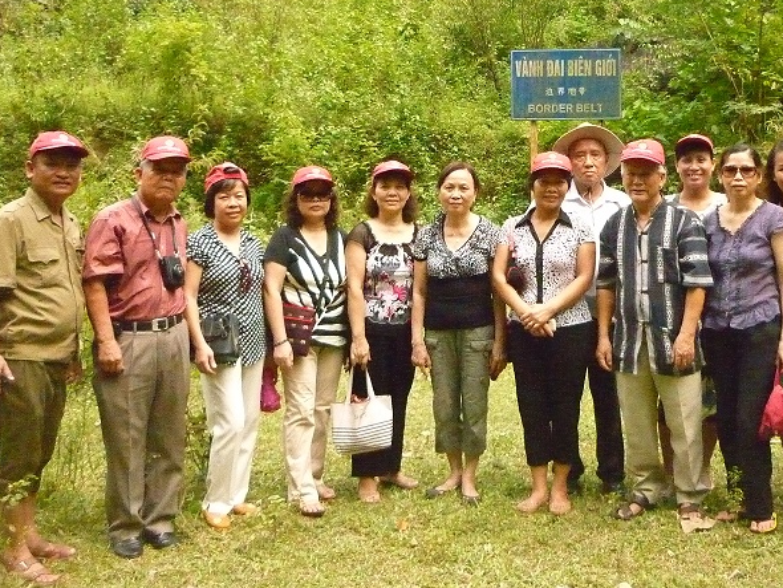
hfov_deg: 37.1
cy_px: 179
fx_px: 1154
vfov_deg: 28.3
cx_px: 512
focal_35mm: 51
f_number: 8
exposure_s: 1/320
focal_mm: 5.5
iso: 1600
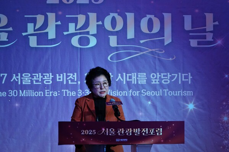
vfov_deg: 3.7
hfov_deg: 5.6
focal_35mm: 371
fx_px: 2360
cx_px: 114
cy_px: 76
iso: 1250
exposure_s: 1/250
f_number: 4
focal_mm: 135.89
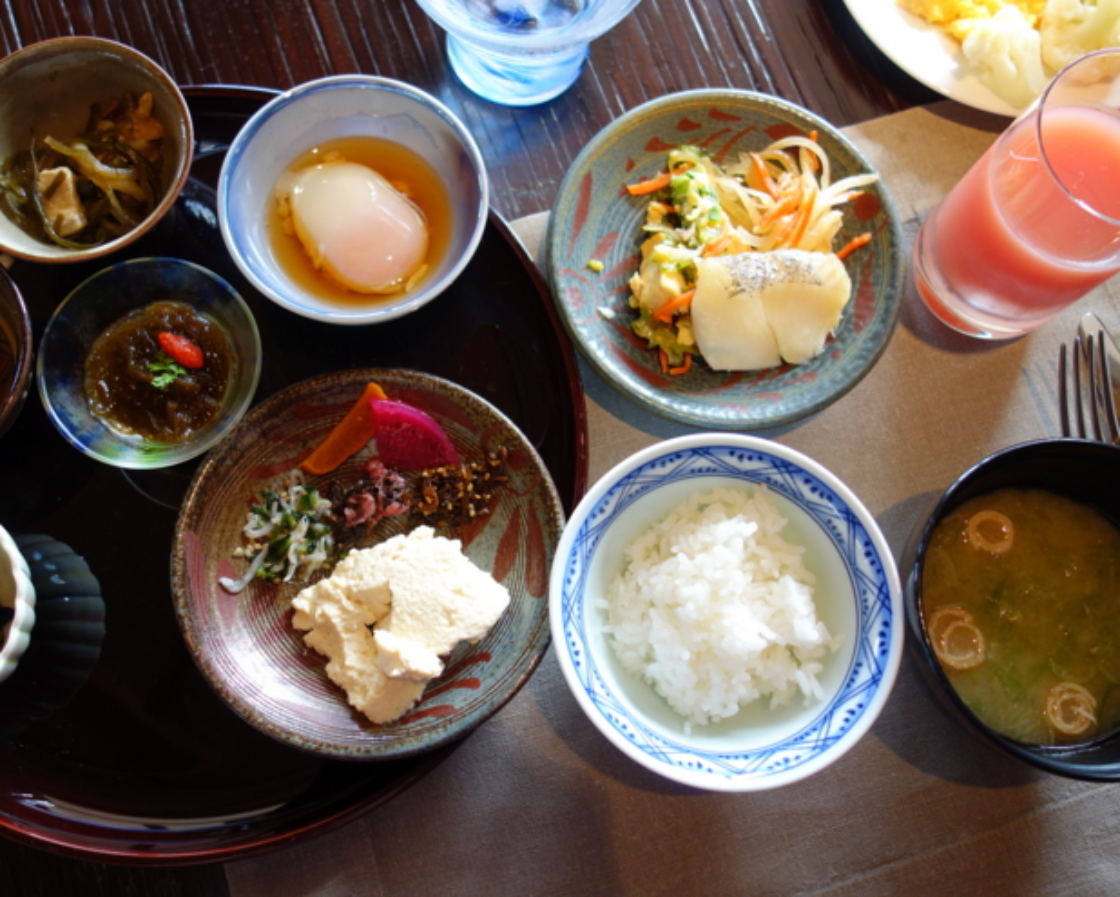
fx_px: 1128
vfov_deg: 43.4
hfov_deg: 52.7
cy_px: 441
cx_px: 500
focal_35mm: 34
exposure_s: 1/100
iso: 125
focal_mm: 10.4
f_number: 2
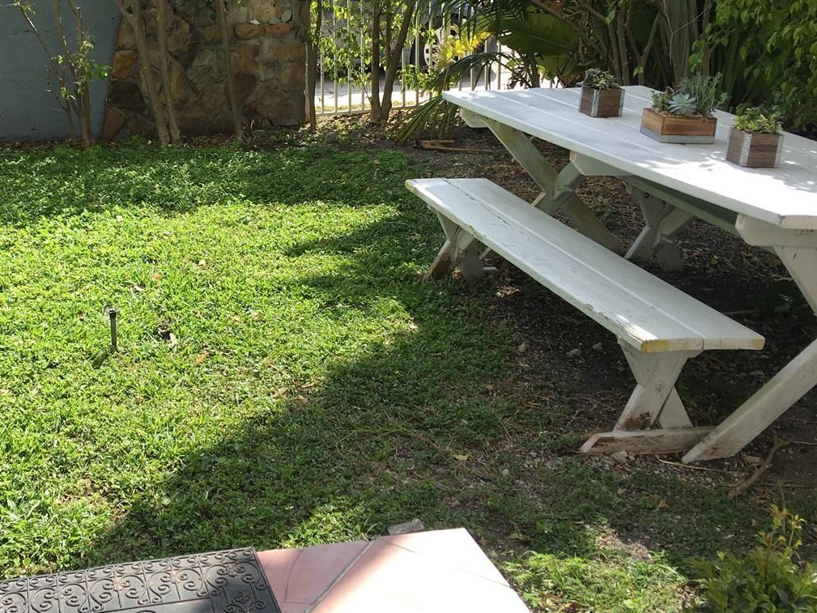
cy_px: 210
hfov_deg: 40.2
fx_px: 1086
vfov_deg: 31.3
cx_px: 211
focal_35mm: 46
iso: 25
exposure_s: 1/761
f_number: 2.2
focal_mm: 4.15
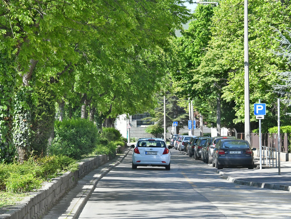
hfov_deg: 10.5
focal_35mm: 189
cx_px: 128
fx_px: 1589
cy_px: 109
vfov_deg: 7.9
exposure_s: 1/1600
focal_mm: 116
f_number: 10
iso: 5000
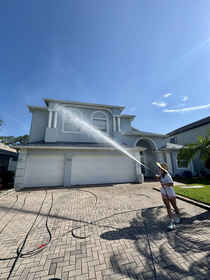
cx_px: 105
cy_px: 140
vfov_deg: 102.1
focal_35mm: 14
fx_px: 113
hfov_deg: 85.7
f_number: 2.2
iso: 50
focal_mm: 2.22
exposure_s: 1/2415
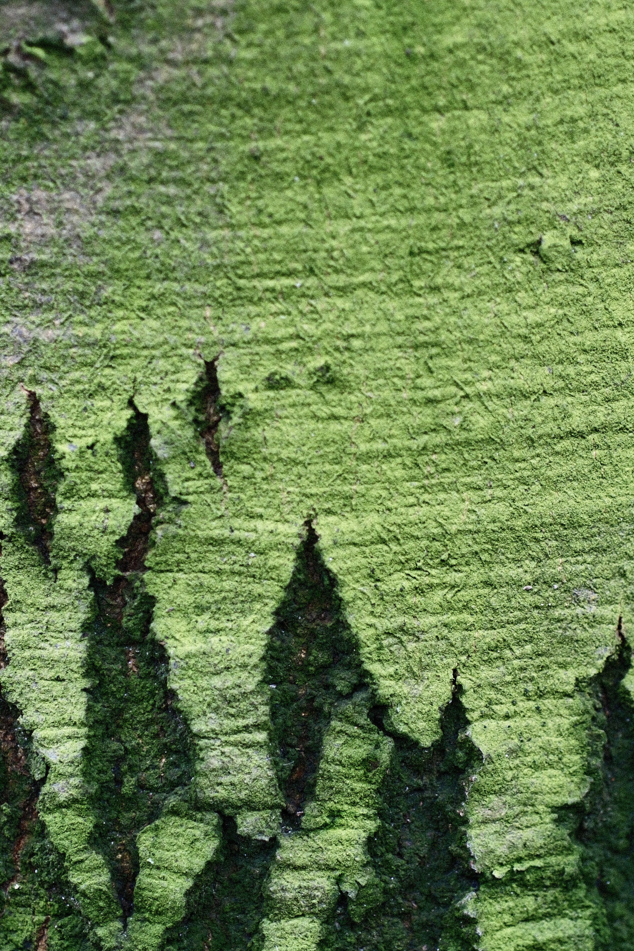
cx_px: 243
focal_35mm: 263
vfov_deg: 7.8
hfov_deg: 5.2
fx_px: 6946
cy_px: 649
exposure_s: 1/125
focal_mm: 90
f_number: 2
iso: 1000
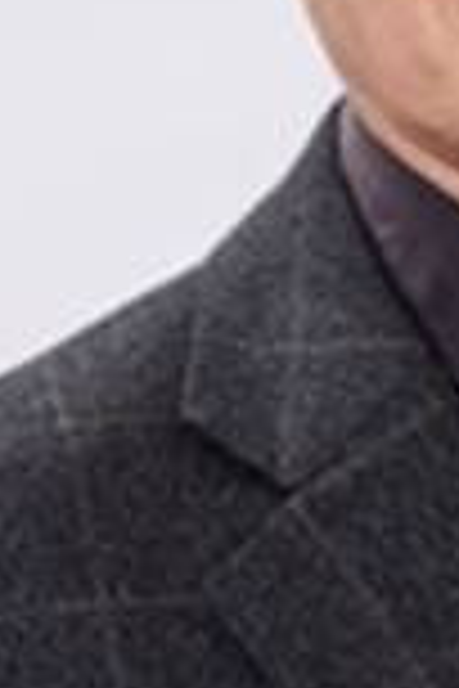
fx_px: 16924
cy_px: 9
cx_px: 590
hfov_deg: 1.6
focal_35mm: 885
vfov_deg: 2.3
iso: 200
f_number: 5.6
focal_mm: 200
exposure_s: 1/125
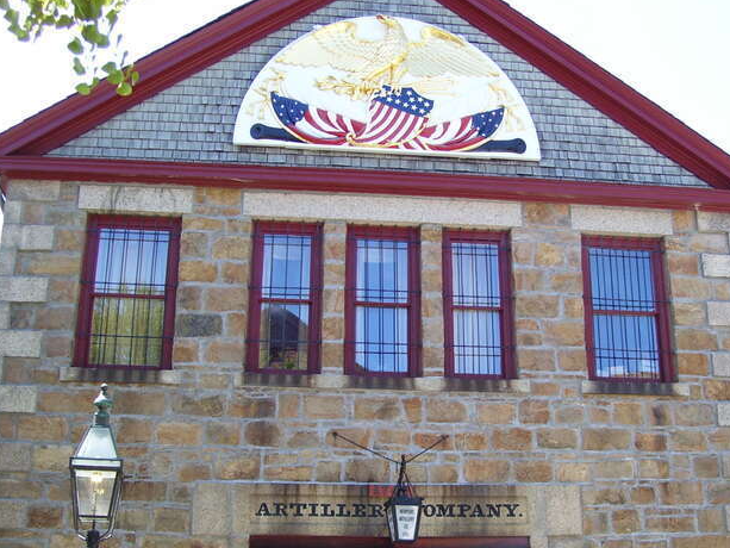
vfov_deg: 30.7
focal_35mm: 47
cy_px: 353
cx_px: 412
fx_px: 991
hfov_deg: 40.4
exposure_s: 1/250
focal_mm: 6
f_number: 2.7
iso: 80
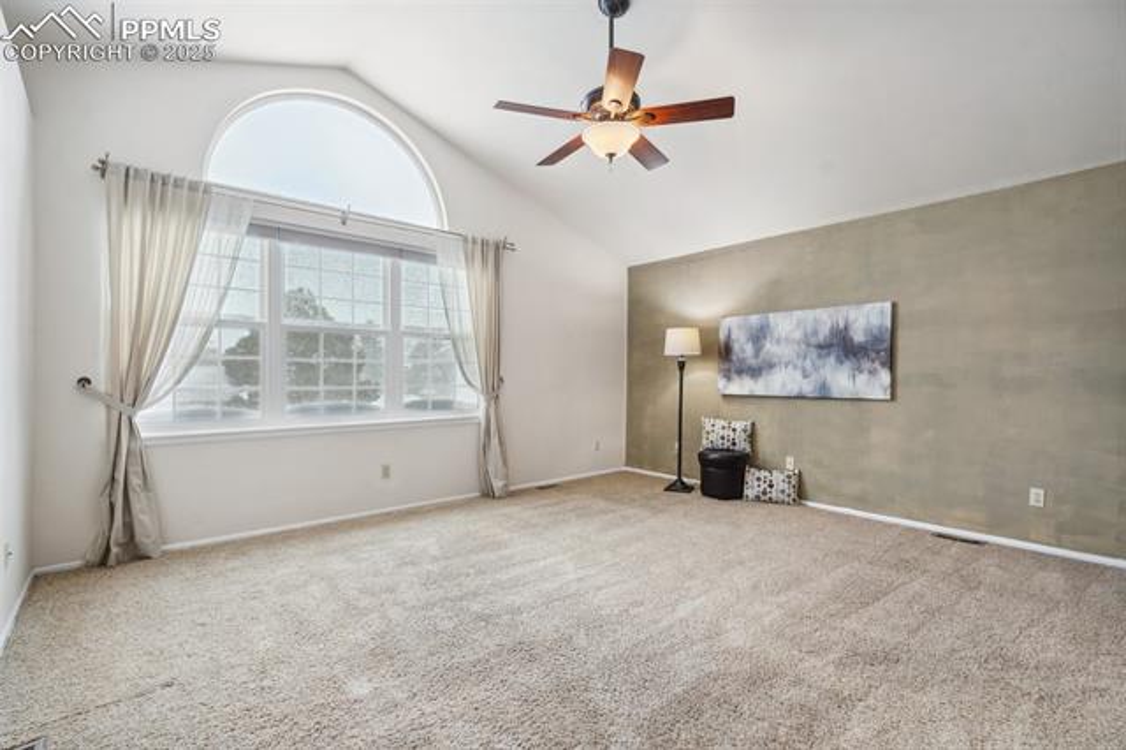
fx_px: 500
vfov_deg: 73.7
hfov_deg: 96.8
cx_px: 563
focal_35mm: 16
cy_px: 375
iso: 100
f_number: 6.3
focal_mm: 16
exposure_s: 1/5
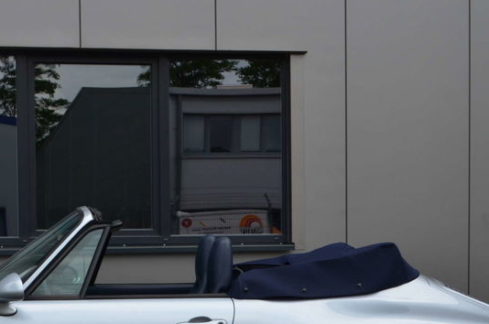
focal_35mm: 69
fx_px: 936
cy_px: 303
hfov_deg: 28.8
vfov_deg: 19.2
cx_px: 115
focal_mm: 24
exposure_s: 1/100
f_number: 11
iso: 200
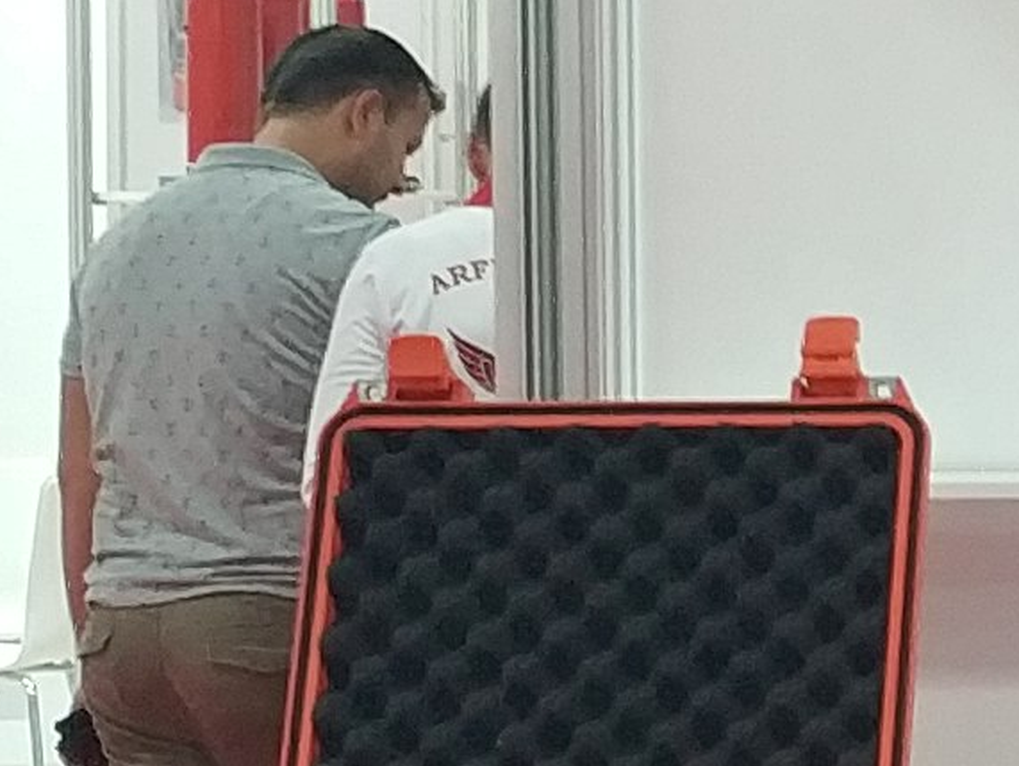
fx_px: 6598
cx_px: 2313
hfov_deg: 8.2
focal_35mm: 224
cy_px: 359
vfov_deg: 6.6
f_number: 2
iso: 187
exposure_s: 1/33
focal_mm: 4.5
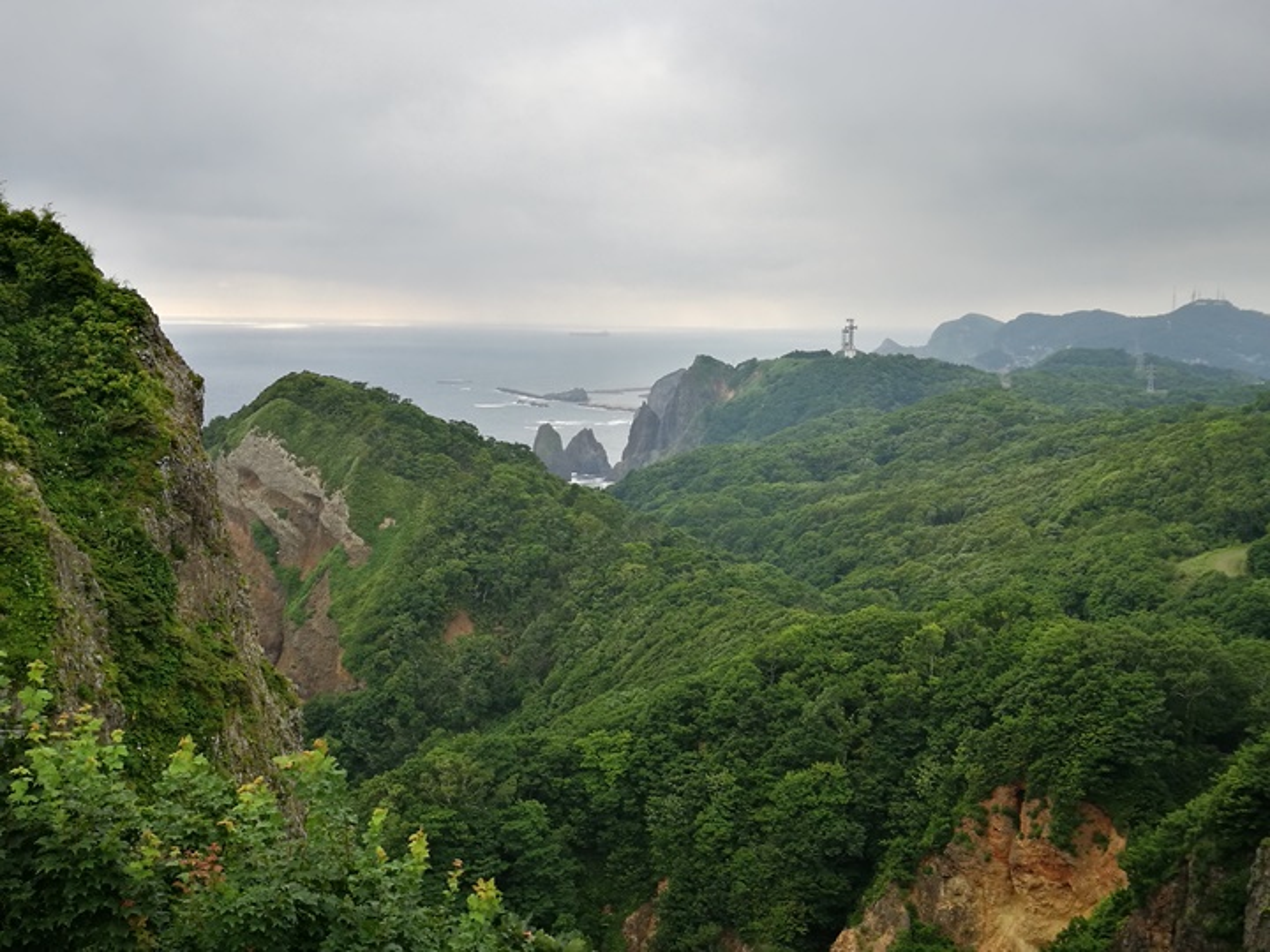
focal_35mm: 39
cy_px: 476
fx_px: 1431
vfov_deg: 36.8
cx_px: 635
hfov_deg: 47.9
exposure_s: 1/260
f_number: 2.2
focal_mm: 4.5
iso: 50
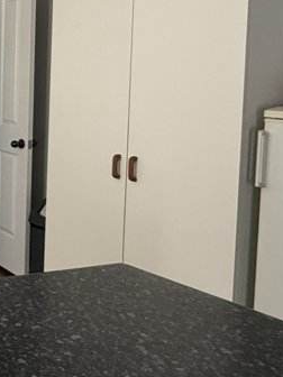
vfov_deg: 37.4
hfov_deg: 20.0
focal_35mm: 50
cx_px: -241
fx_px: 545
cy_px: 101
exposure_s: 1/99
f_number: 2.2
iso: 200
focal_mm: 2.22
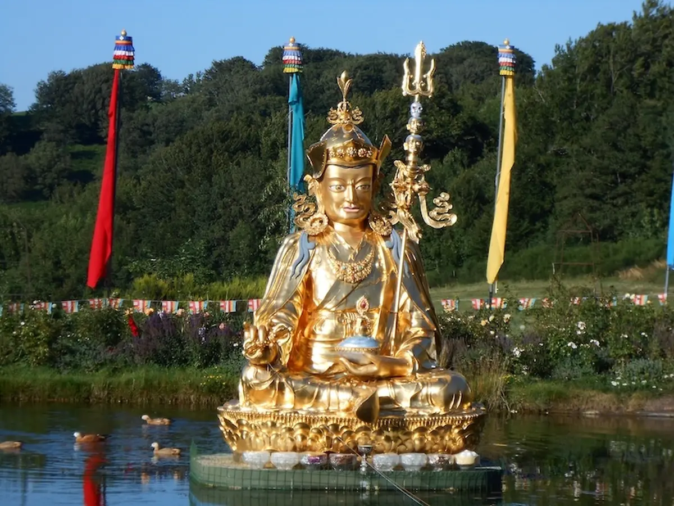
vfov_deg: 12.5
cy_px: 253
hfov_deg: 16.6
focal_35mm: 119
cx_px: 337
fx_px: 2317
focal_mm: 21.2
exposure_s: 1/500
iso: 80
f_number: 5.5
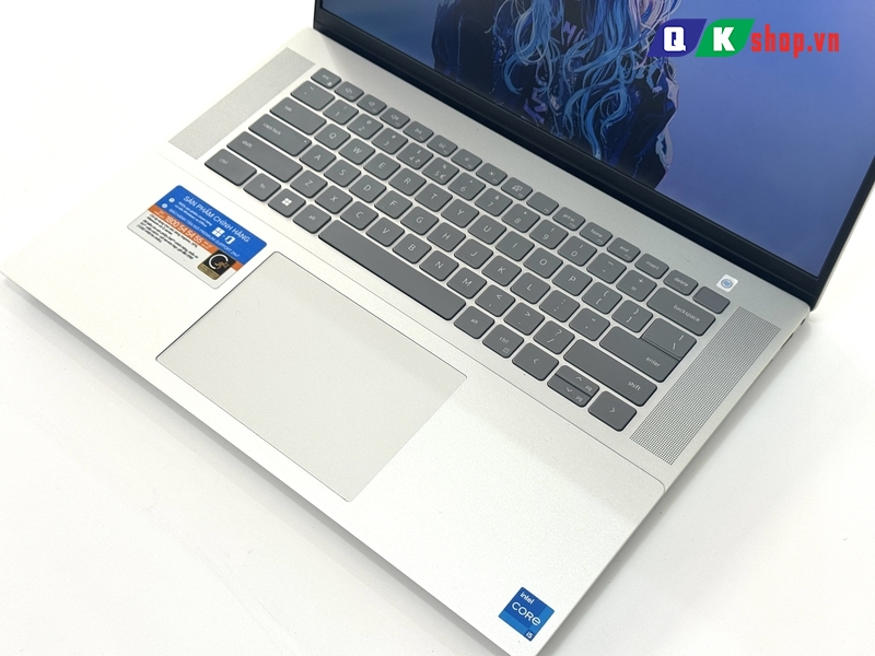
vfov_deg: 30.3
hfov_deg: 39.7
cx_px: 438
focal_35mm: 48
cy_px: 328
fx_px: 1213
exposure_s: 1/197
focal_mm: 6.76
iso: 64
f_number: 1.78
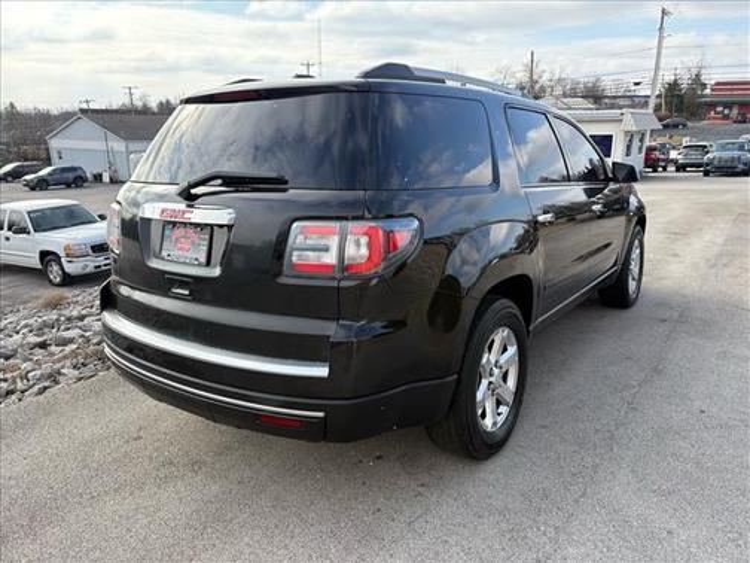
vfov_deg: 53.1
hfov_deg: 67.3
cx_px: 375
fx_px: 563
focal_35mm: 26
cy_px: 282
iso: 64
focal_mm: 5.96
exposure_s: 1/1048
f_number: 1.6
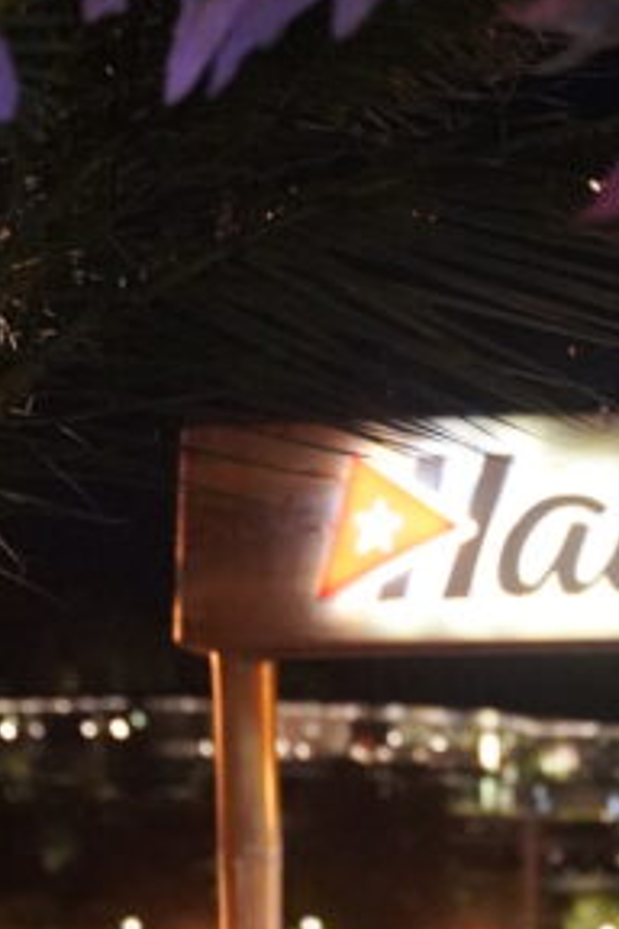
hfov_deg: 7.7
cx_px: 637
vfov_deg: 11.3
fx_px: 4591
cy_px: 1087
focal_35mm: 178
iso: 12800
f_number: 2.8
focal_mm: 50
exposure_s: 1/40
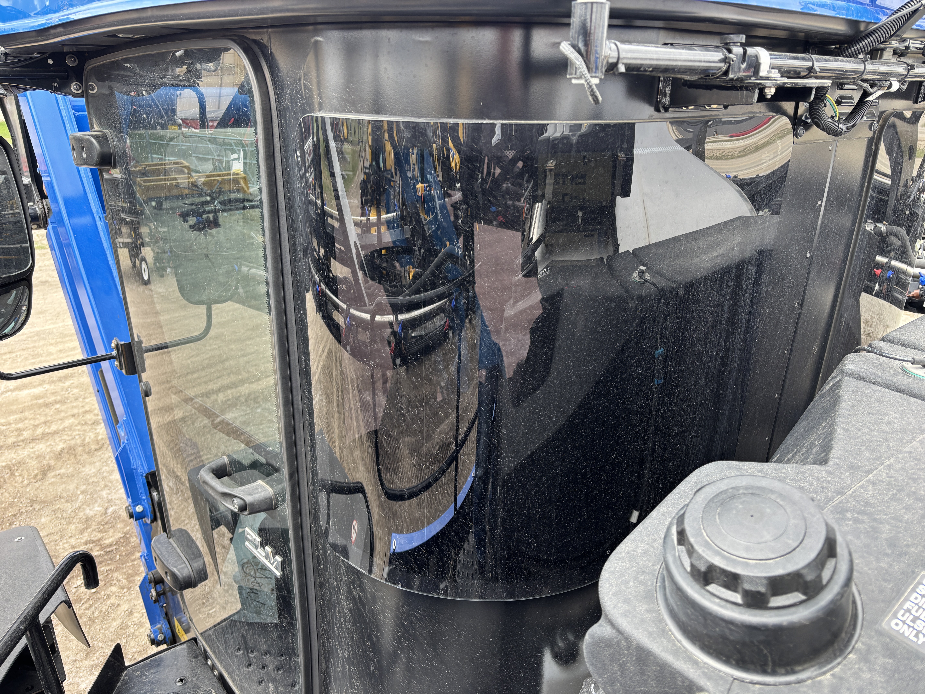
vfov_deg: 53.1
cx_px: 462
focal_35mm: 26
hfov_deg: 67.3
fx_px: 695
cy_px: 347
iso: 40
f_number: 1.6
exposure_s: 1/221
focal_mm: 5.96
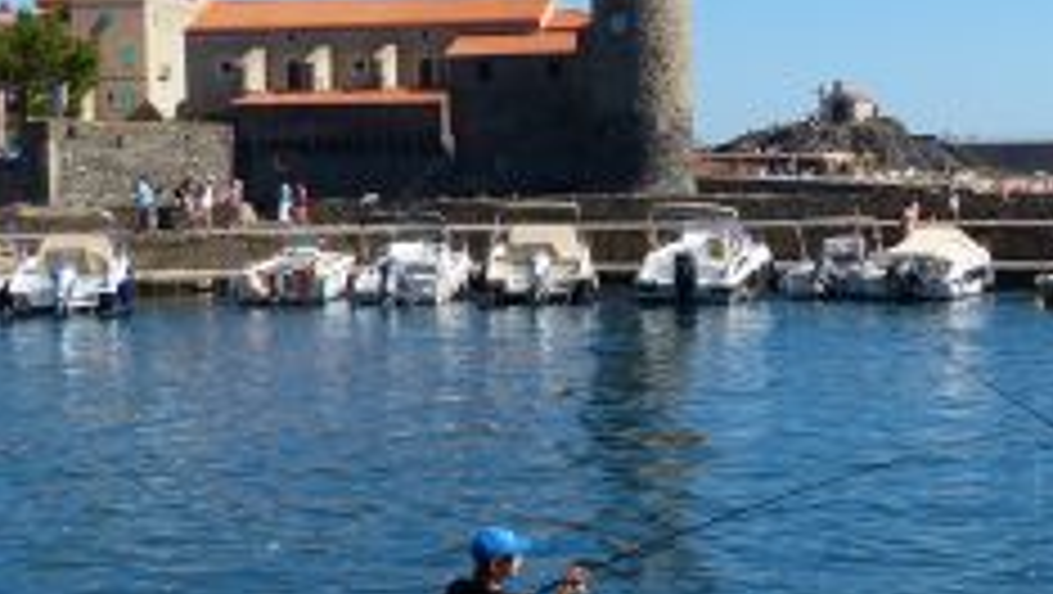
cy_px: 259
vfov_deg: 15.3
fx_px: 2207
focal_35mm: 79
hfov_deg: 26.6
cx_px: 756
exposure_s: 1/1300
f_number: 4
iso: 100
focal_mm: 6
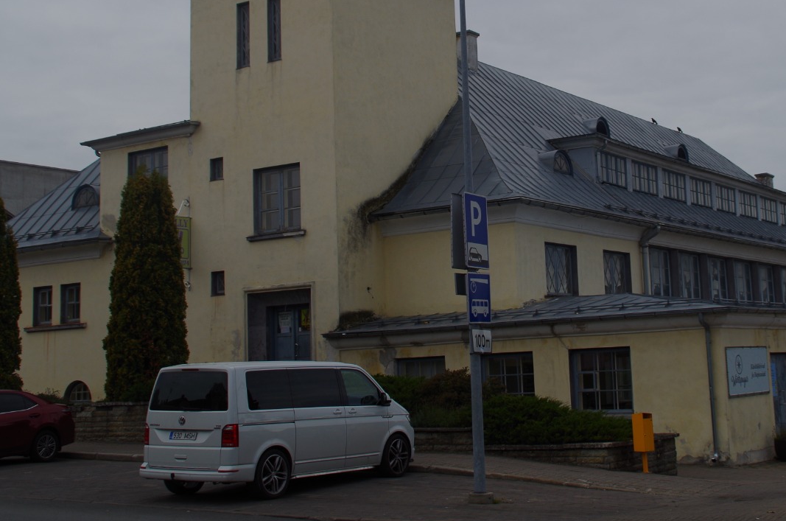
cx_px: 471
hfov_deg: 36.2
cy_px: 135
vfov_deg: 24.3
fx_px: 1198
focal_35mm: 55
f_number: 5.6
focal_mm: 24
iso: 100
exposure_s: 1/250
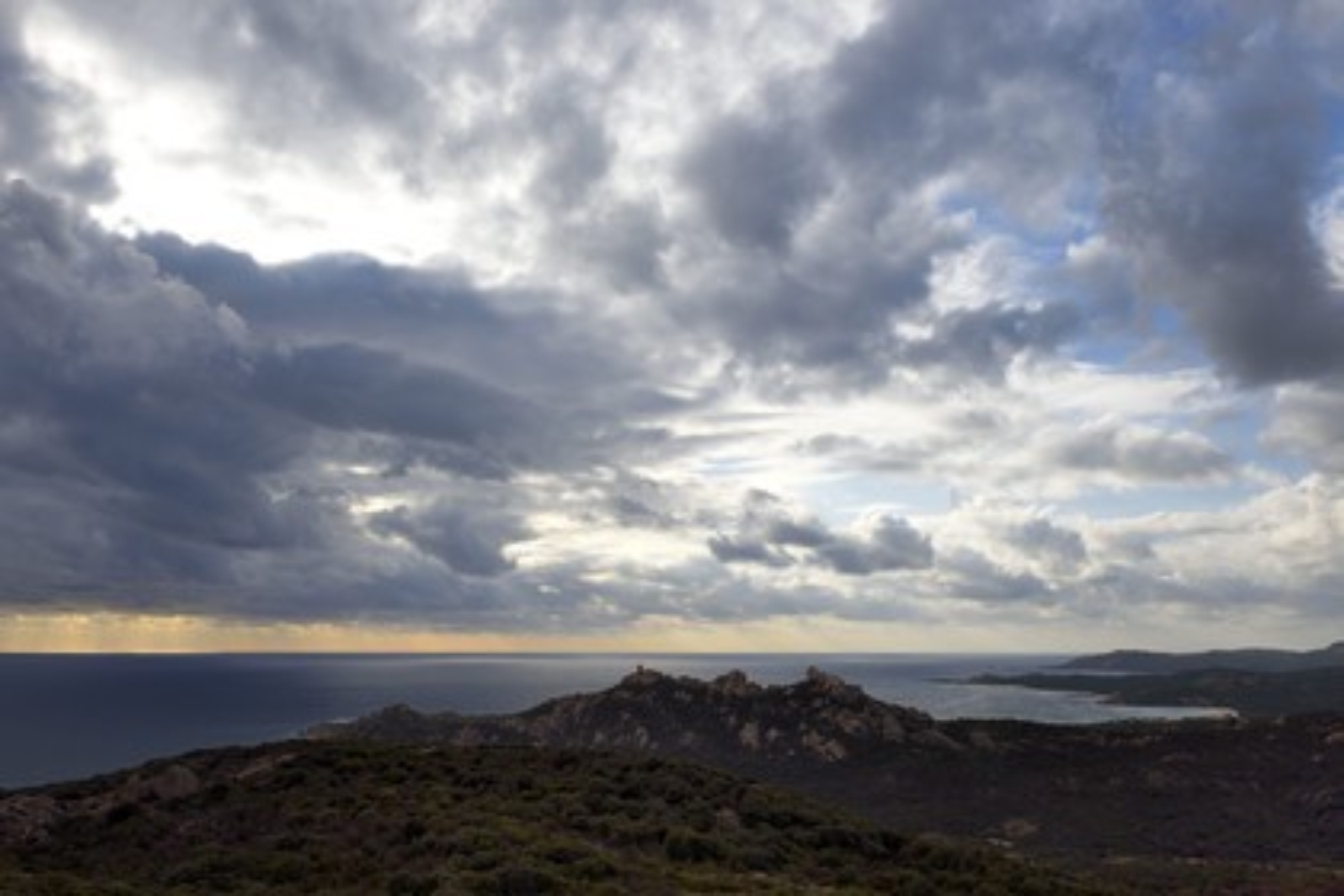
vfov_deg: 45.0
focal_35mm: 29
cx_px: 672
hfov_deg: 63.7
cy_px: 448
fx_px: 1083
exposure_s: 1/250
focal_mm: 29
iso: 400
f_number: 18
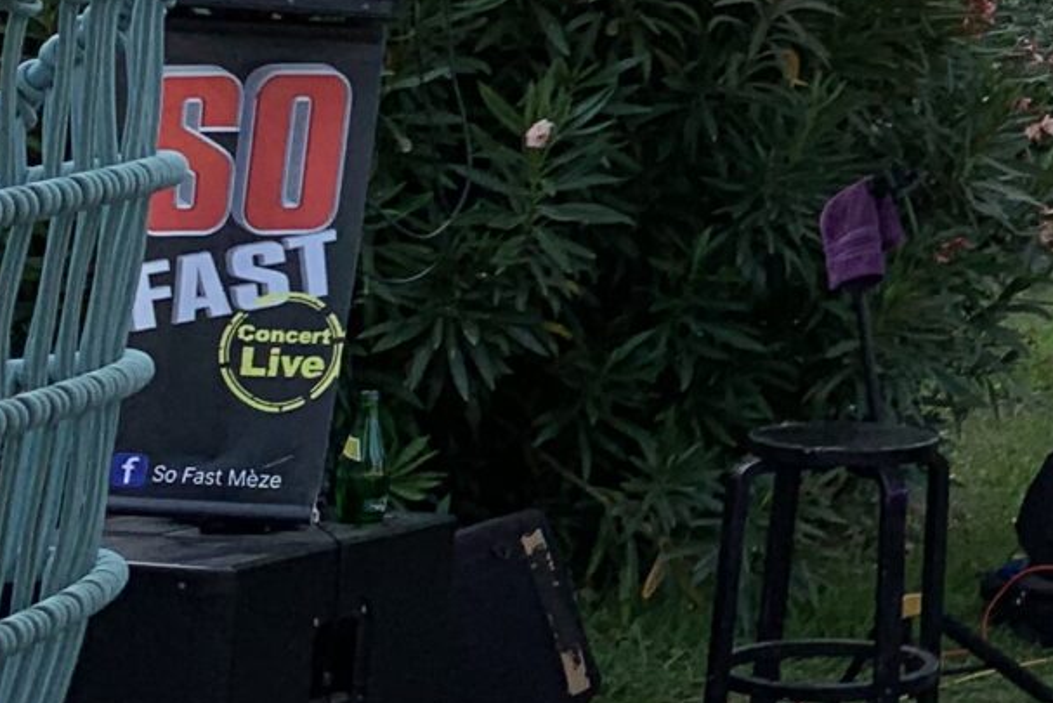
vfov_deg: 11.8
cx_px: 2057
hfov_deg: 14.9
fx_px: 3335
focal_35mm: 114
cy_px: -108
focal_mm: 4.25
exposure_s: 1/783
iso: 25
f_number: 1.8
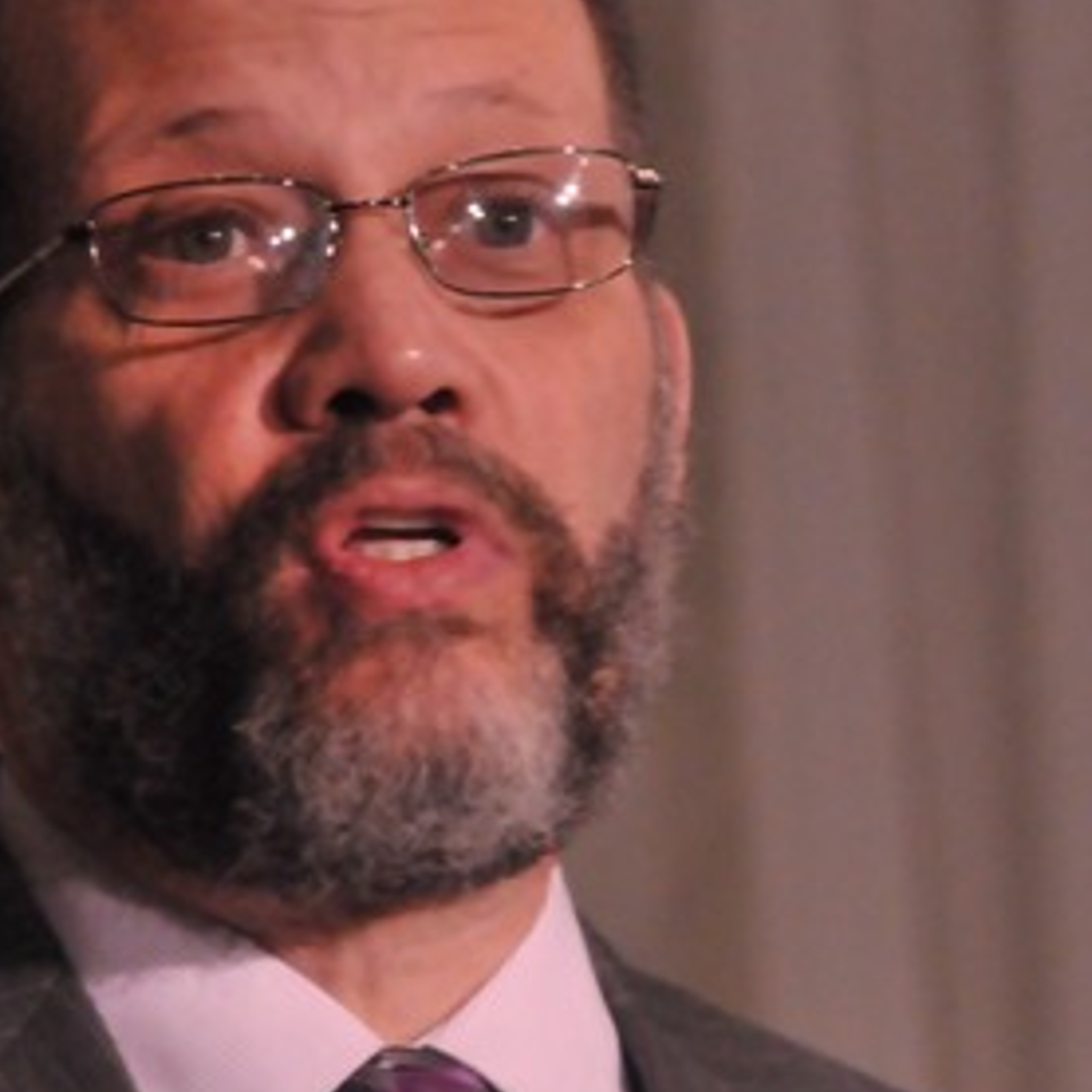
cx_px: 343
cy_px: 585
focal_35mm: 500
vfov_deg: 3.5
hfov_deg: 3.5
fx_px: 17845
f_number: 7.1
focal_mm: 170
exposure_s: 1/125
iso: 2500
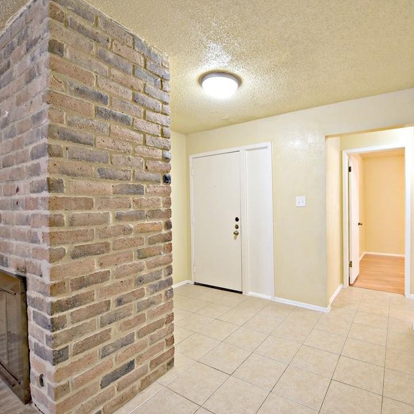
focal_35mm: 18
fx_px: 244
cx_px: 247
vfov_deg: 80.7
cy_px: 206
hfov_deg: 79.8
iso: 800
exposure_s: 1/60
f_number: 3.2
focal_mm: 14
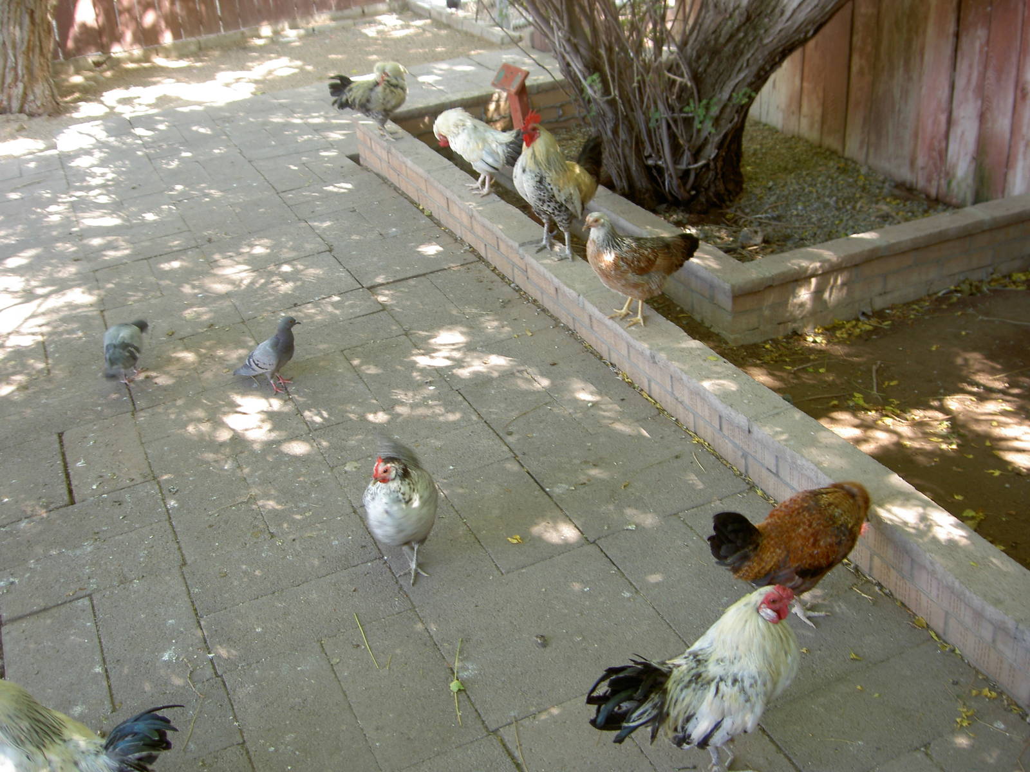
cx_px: 515
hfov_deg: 47.9
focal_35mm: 39
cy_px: 386
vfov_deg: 36.8
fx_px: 1160
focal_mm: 8
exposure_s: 1/15
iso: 50
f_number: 2.8
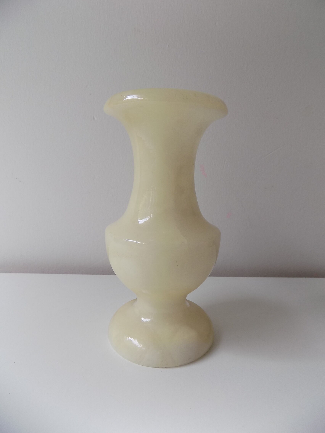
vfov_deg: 73.9
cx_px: 162
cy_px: 216
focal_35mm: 23
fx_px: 288
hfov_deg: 58.9
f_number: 3.1
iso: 100
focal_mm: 4
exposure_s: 1/30
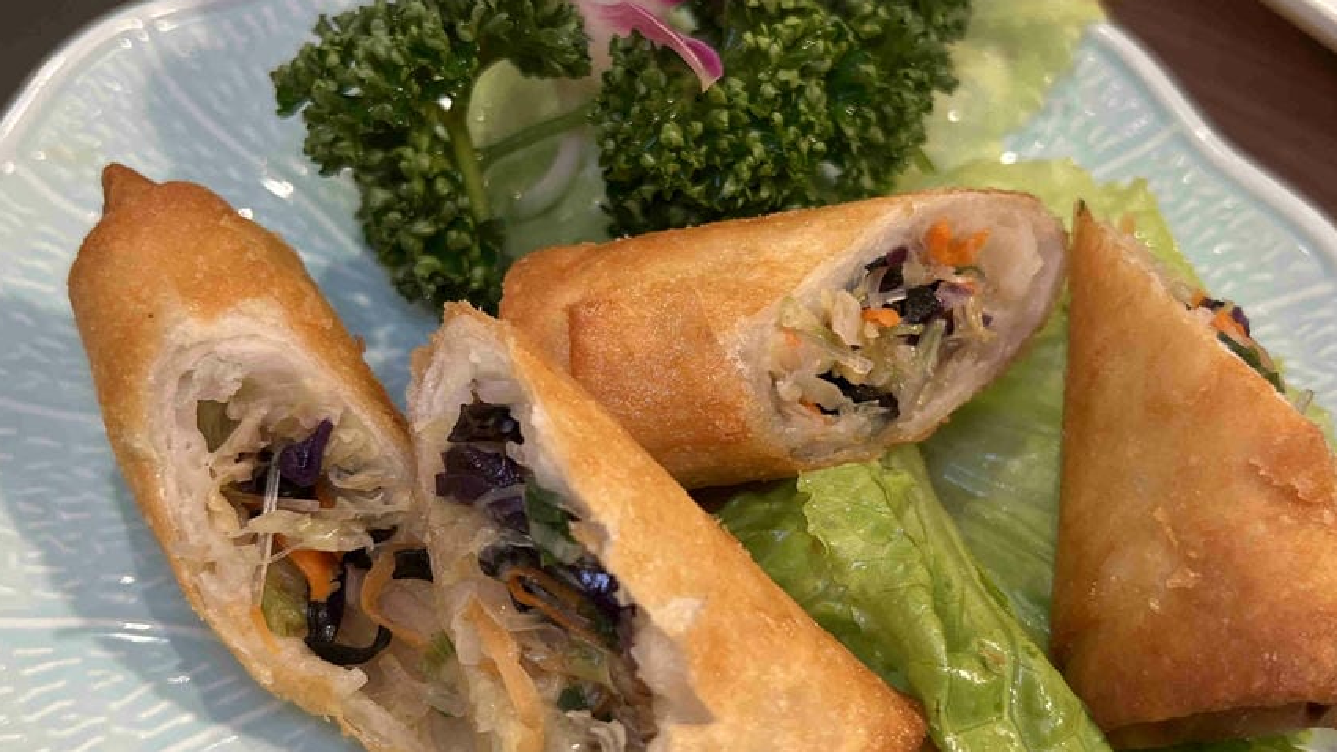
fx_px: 1418
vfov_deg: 29.7
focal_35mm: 40
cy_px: 381
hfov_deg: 50.5
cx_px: 708
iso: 100
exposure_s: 1/120
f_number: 1.5
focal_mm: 5.7
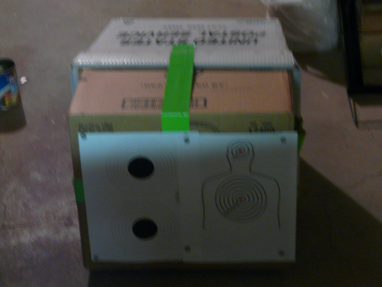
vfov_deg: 18.7
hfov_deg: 24.7
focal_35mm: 79
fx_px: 872
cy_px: 144
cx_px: 191
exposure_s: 1/4
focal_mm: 12.9
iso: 400
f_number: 3.2
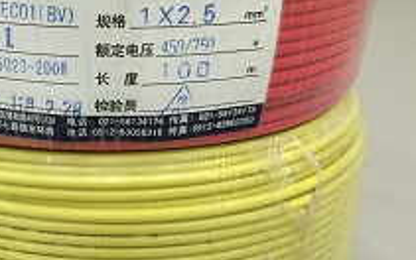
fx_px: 601
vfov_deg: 24.4
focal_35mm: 53
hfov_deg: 36.7
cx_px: 75
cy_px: 105
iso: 125
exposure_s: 1/8
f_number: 2.2
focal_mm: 4.15
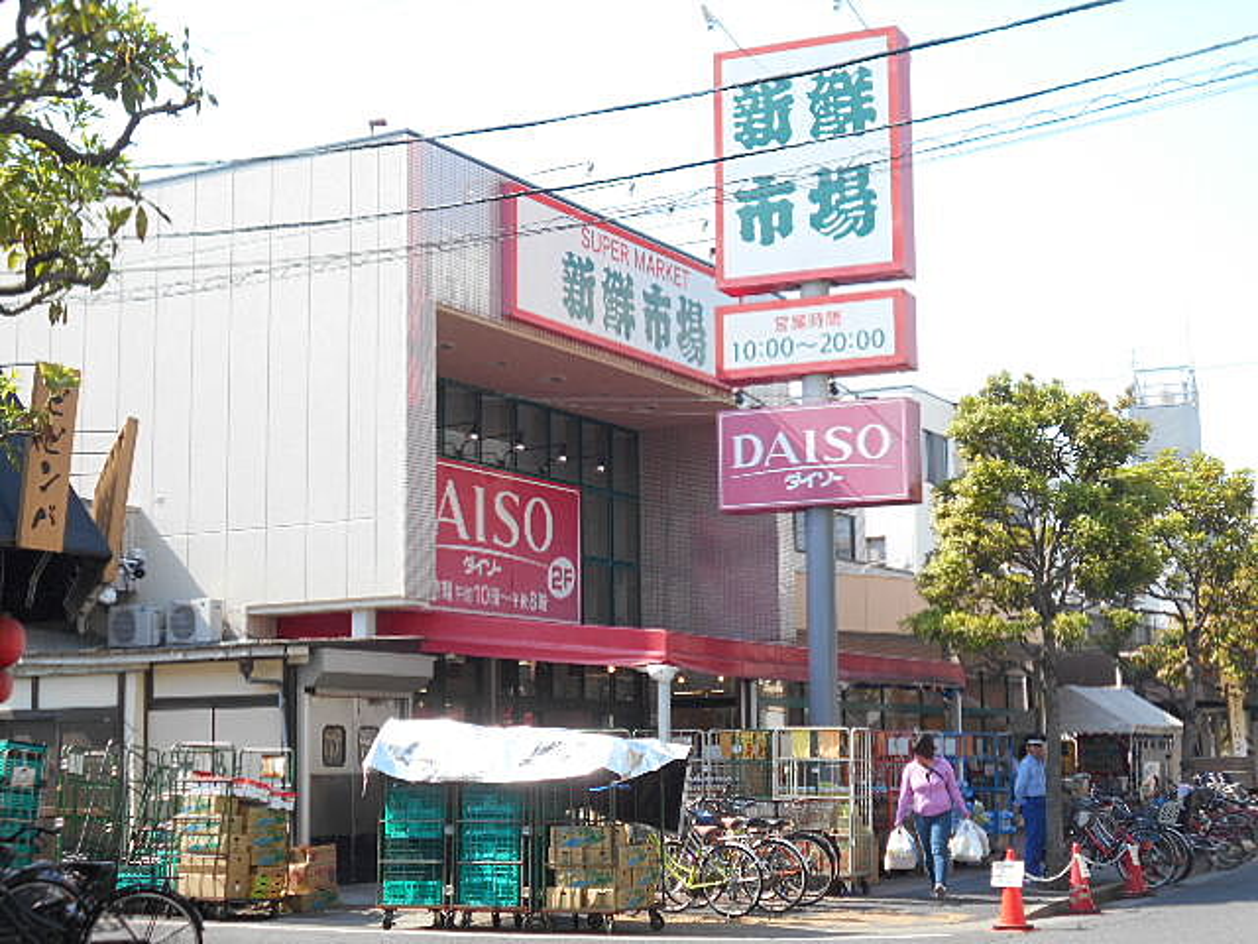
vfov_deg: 25.2
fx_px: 2108
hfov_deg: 33.2
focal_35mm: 58
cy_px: 472
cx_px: 629
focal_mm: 10
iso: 110
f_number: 4.9
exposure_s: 1/250
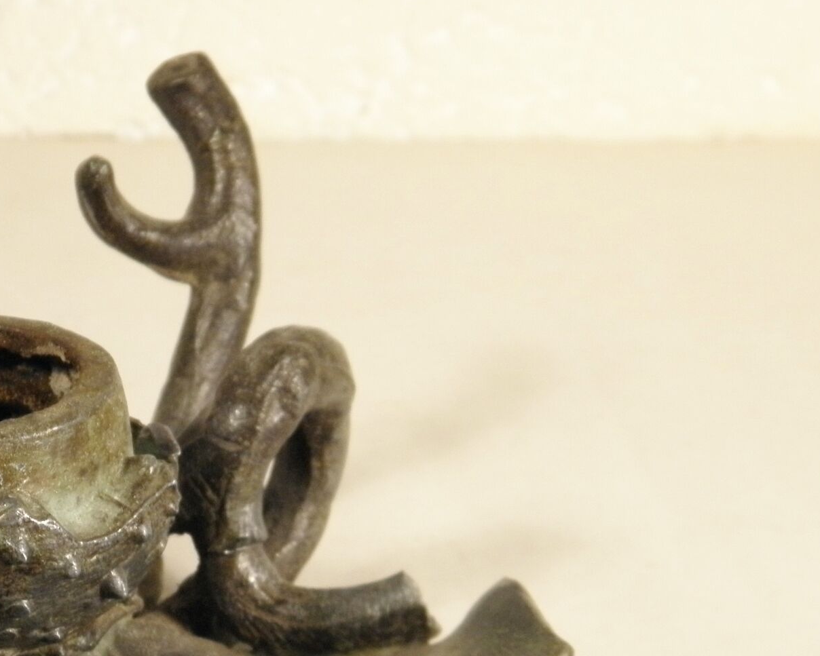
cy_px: 645
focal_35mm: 122
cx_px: 124
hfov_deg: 15.6
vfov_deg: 12.5
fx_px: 2962
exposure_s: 1/50
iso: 160
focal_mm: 10.6
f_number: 4.1
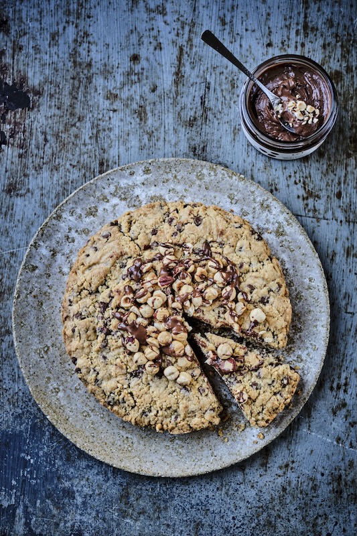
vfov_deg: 37.5
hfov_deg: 25.5
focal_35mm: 53
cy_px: 268
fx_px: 789
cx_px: 178
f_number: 4
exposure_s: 1/60
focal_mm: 35
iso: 400
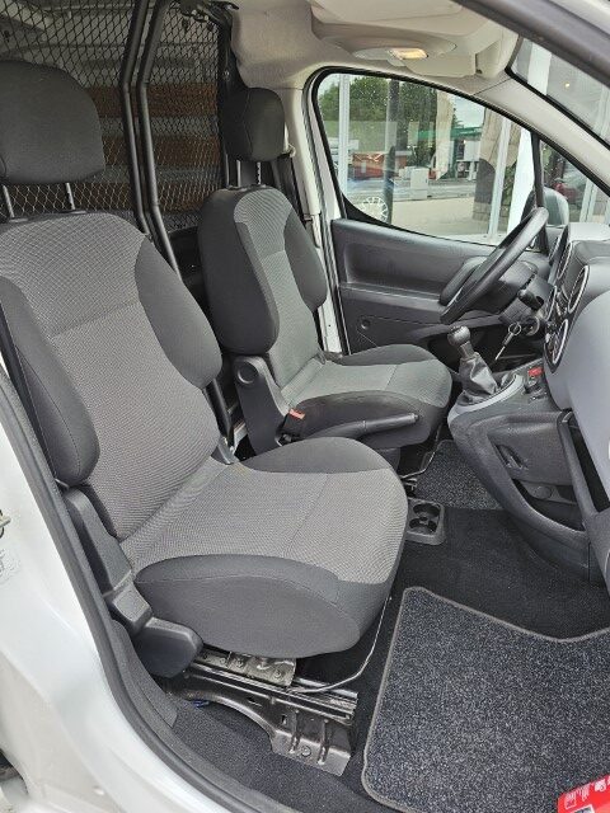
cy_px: 406
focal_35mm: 23
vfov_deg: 73.9
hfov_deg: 58.9
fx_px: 540
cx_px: 305
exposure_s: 1/180
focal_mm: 6.3
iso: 64
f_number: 1.7
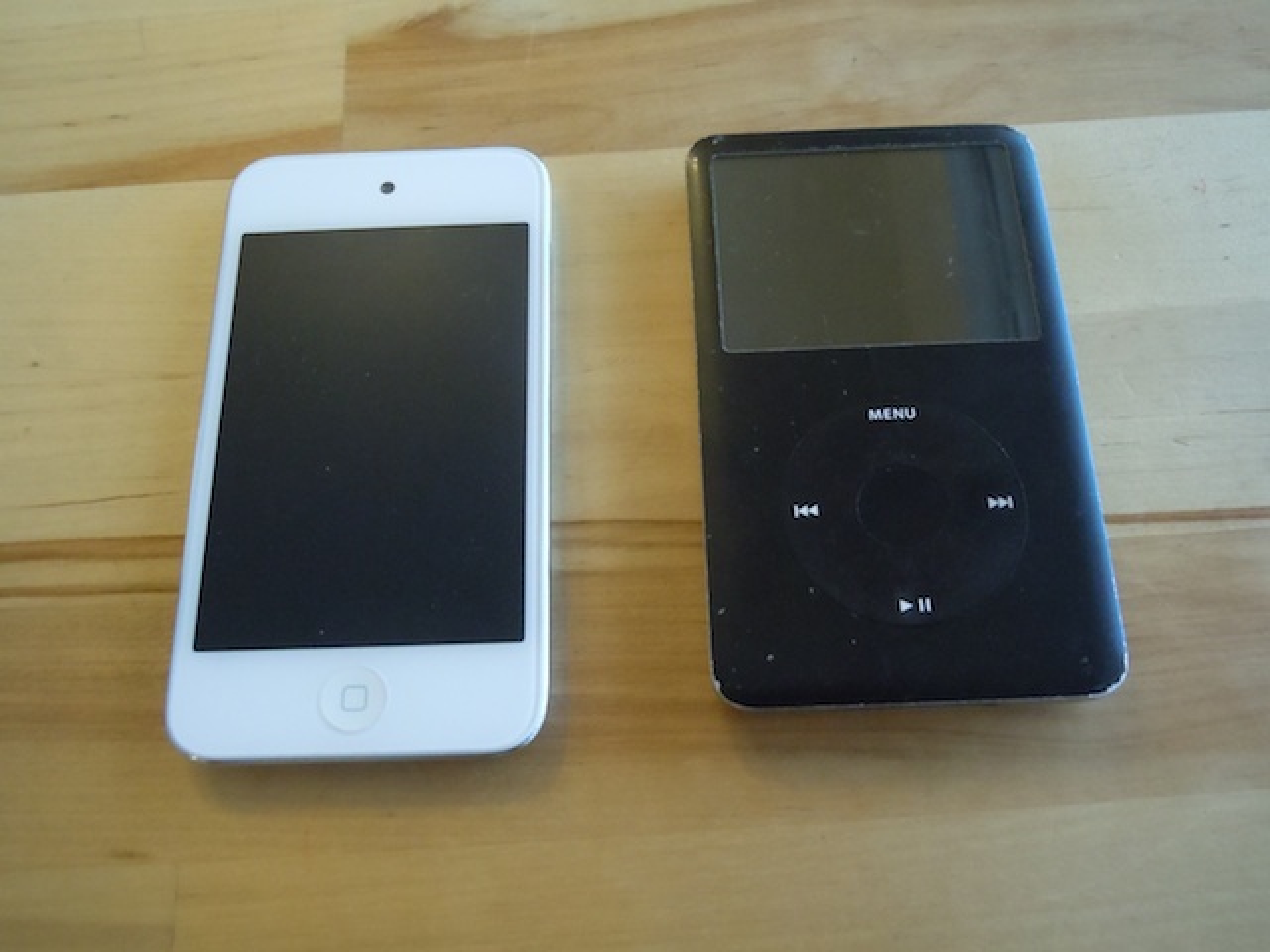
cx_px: 635
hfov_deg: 55.4
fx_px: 1211
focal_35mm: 33
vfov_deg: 42.9
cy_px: 476
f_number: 4
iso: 800
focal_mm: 5.9
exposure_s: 1/100
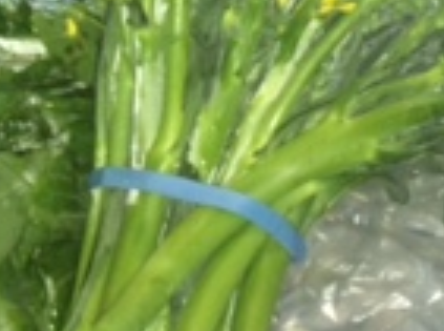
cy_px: -154
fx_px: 1689
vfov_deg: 10.8
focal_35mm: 132
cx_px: -44
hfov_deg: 14.6
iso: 64
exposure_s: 1/30
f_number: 2.2
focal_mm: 4.15
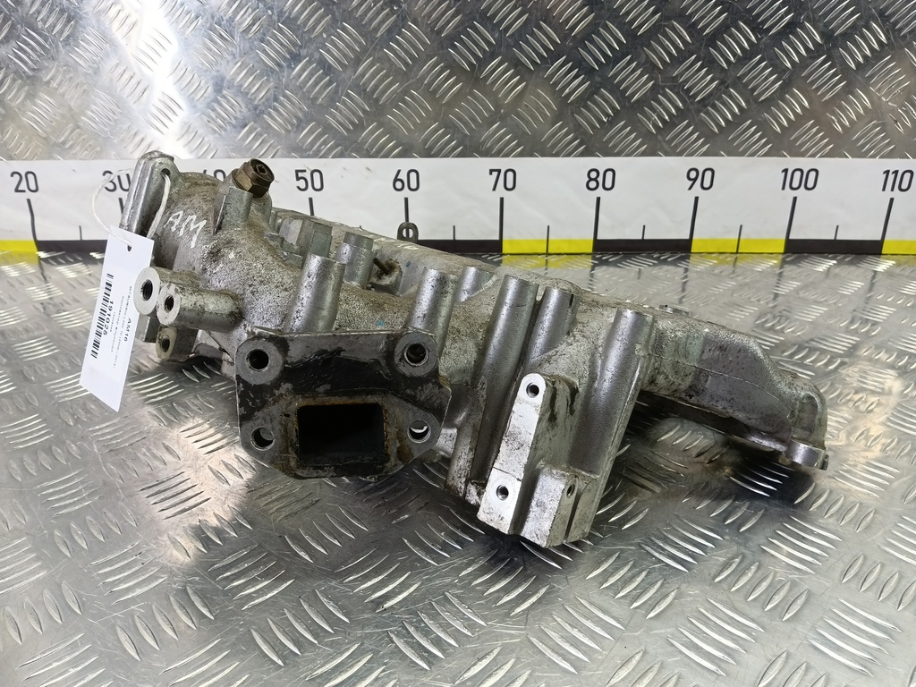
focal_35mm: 23
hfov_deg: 73.9
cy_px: 344
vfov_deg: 58.9
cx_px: 458
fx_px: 609
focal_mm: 4.11
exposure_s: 1/50
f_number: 1.6
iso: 145
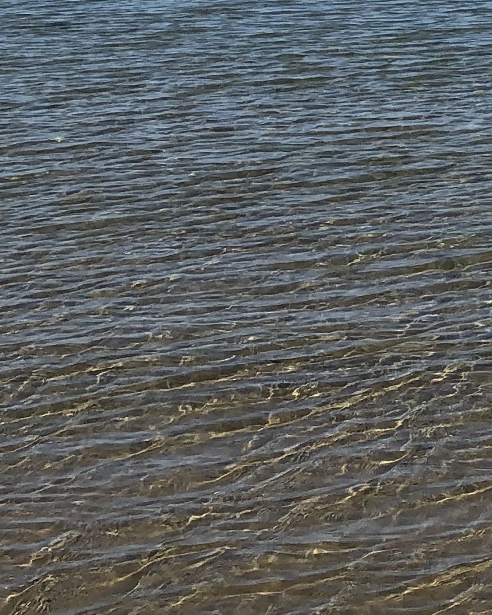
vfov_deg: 15.7
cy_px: -35
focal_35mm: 120
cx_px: 1138
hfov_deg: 11.0
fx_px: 2183
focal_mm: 3.99
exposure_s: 1/2667
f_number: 1.8
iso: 20
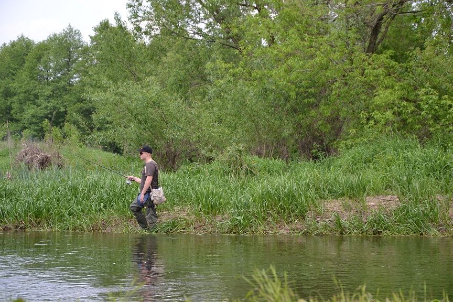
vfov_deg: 12.2
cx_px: 226
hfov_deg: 18.2
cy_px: 151
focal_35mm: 112
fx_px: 1416
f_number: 5.6
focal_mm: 75
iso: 100
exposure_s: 1/125
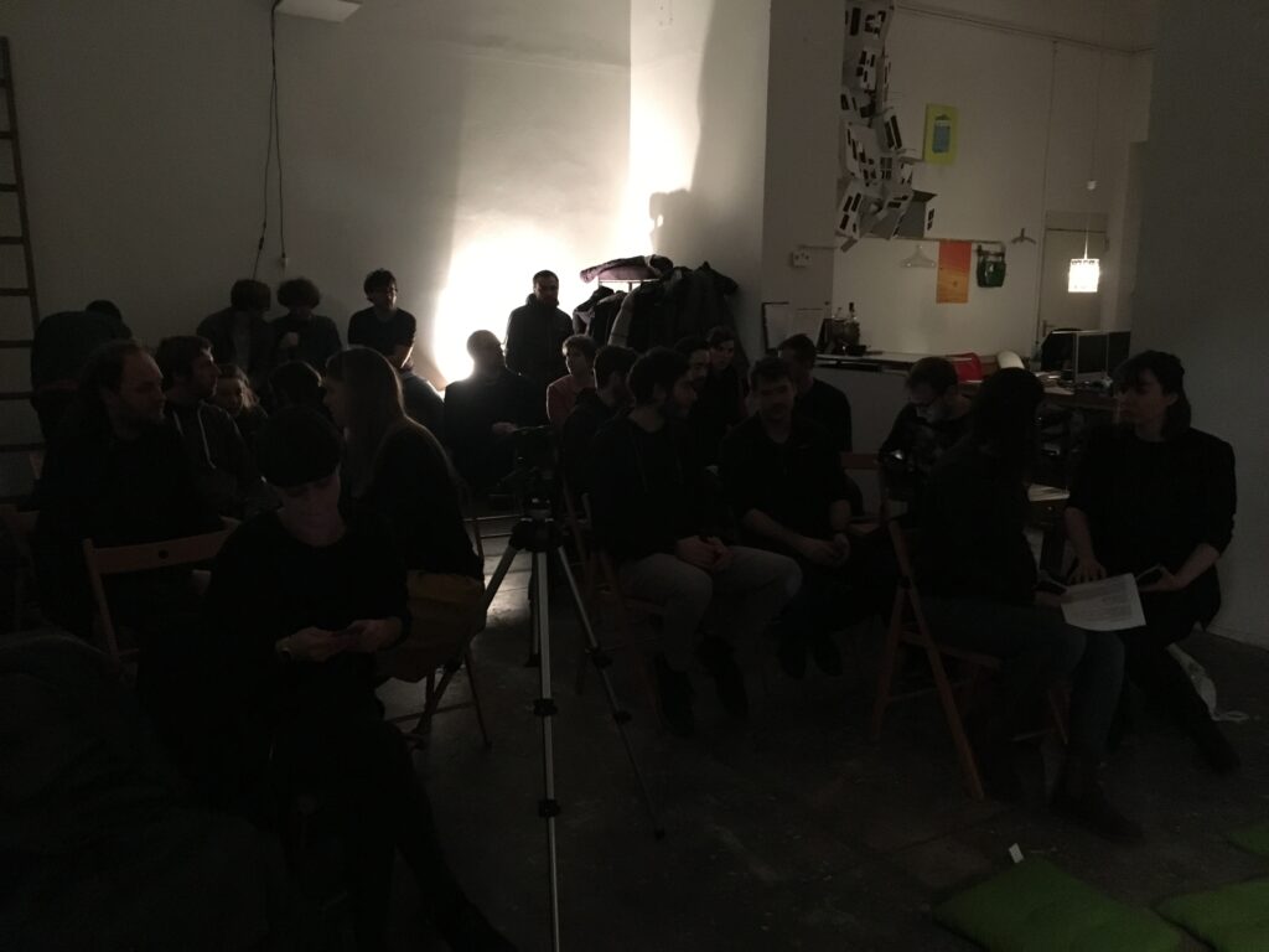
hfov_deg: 61.7
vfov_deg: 48.2
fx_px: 1063
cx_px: 634
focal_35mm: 29
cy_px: 476
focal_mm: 4.15
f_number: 2.2
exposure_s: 1/17
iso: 320
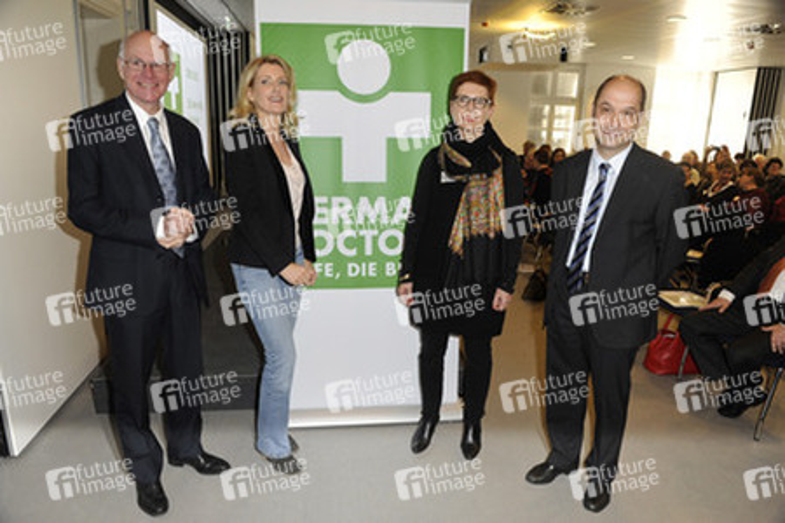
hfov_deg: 73.7
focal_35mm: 24
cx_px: 392
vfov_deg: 53.1
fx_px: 523
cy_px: 262
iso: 800
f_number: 5
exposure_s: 1/125
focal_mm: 24
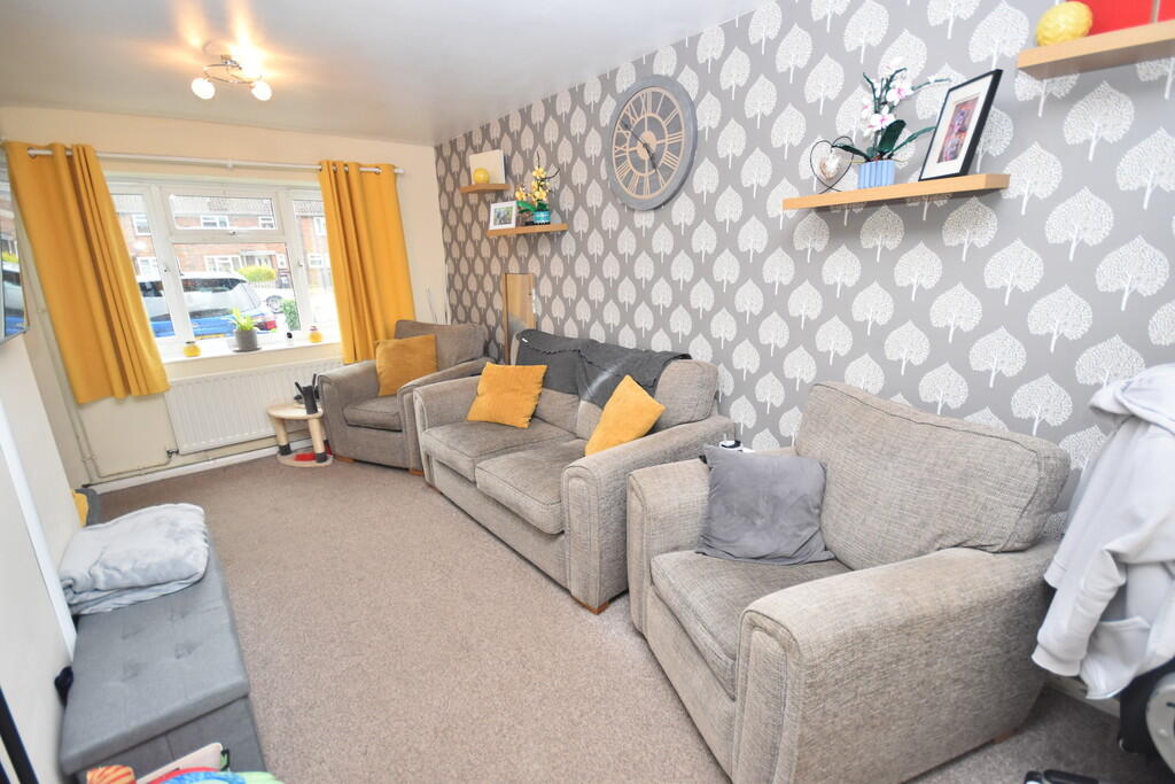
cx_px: 588
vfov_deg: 77.3
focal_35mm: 15
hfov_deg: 100.4
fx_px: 490
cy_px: 392
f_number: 4
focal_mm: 10
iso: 800
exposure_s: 1/125
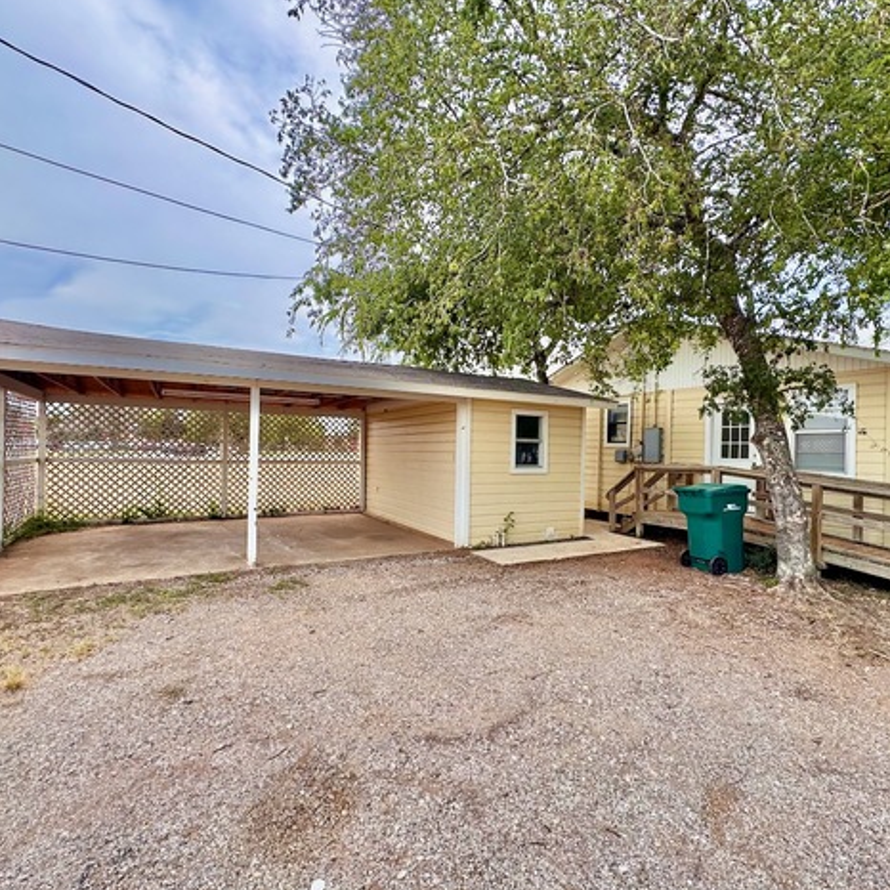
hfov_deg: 83.9
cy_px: 453
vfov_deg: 84.0
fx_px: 495
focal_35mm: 17
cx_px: 474
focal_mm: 2.22
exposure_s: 1/533
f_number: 2.2
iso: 40
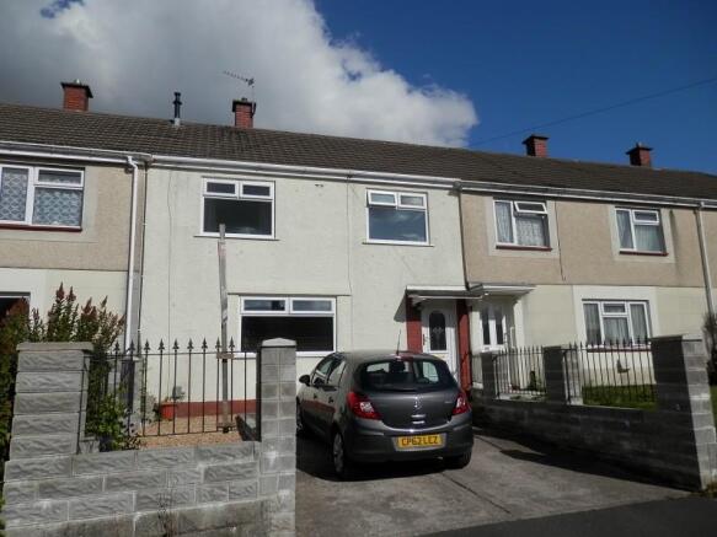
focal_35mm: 25
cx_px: 358
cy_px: 268
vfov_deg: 54.9
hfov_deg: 69.4
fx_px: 518
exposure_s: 1/400
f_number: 8.7
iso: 80
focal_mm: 4.5
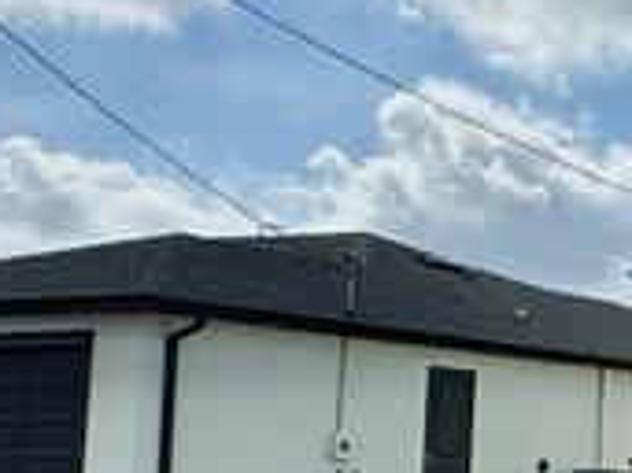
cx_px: 1401
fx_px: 1533
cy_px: 340
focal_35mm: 84
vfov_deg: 17.5
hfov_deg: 15.8
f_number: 2.2
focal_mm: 2.22
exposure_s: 1/4132
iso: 40
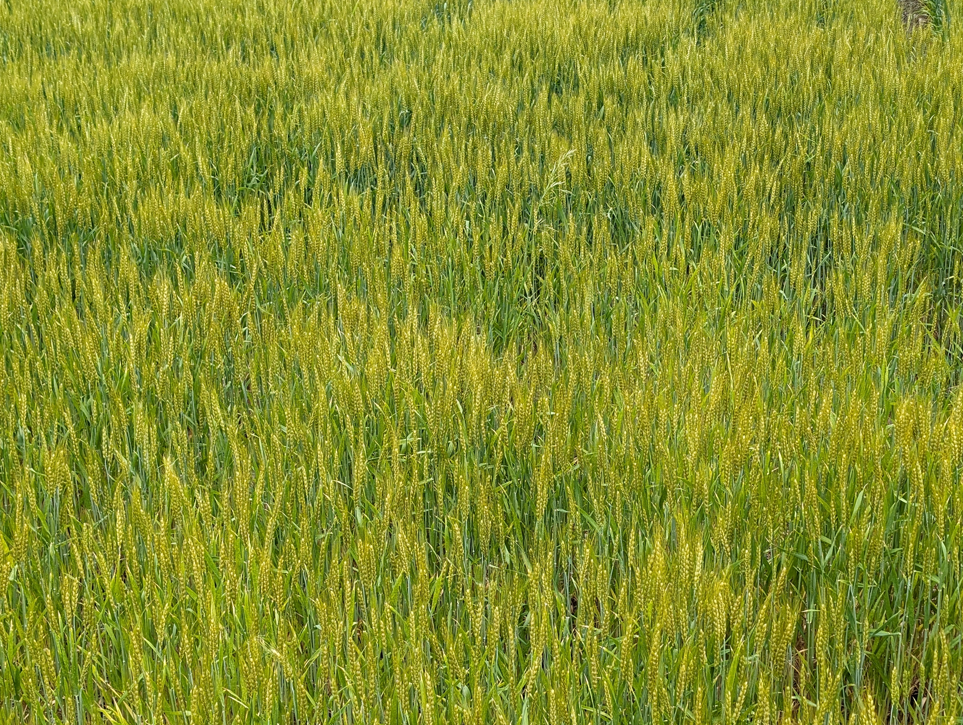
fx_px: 1532
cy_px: 376
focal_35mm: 55
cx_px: 511
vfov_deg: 26.6
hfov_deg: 34.9
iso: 24
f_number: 1.68
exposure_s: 1/250
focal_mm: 6.9
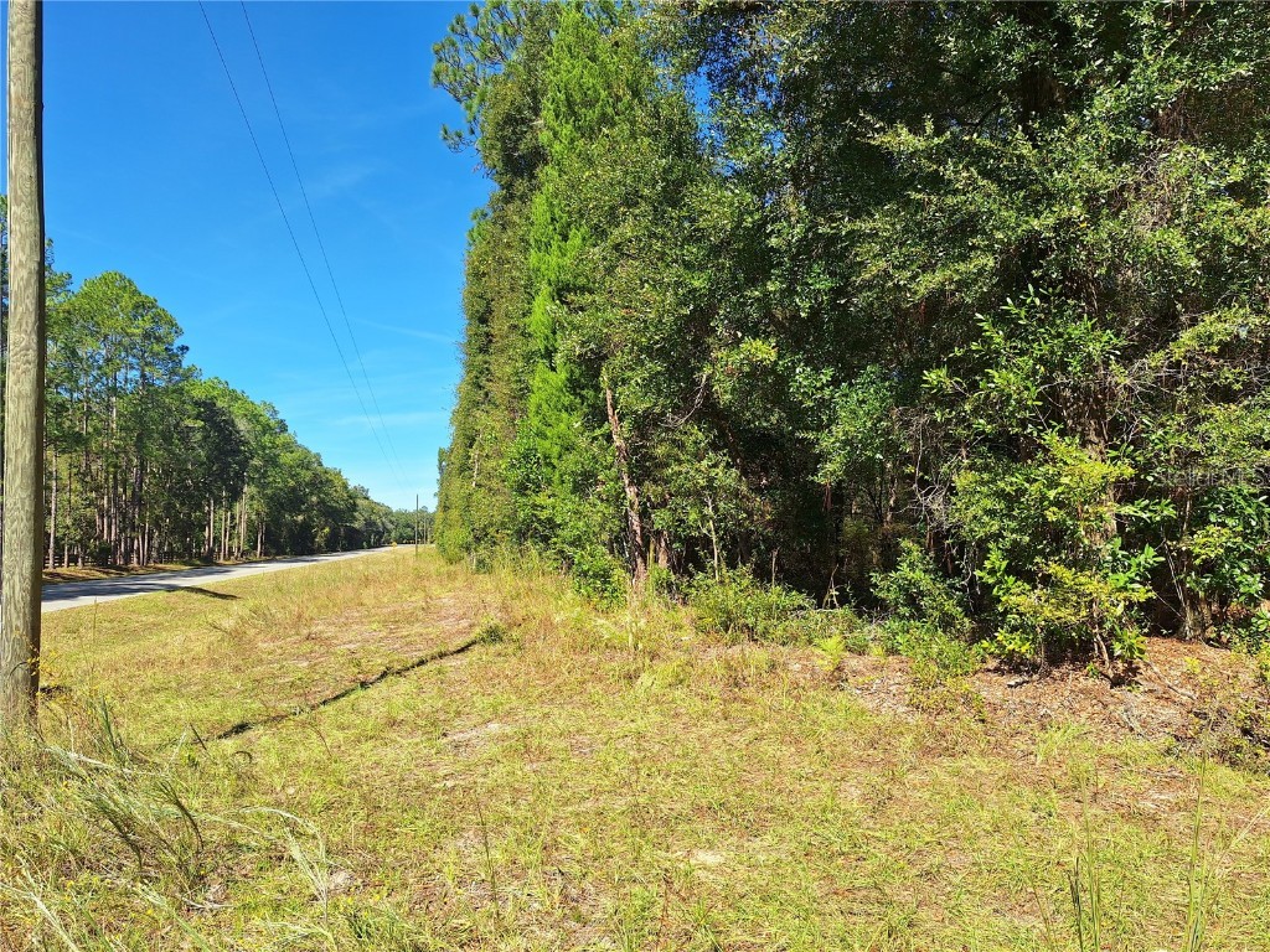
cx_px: 635
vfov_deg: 58.9
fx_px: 844
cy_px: 476
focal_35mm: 23
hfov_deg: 73.9
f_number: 1.8
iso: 40
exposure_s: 1/1764
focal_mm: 5.54
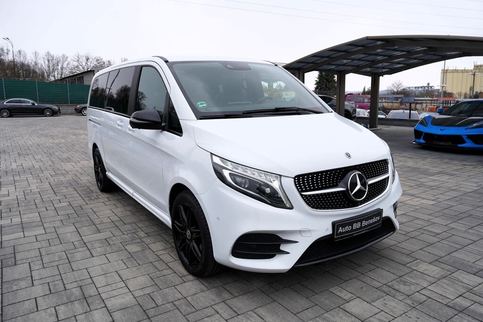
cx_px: 242
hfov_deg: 67.4
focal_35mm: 27
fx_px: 362
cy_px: 161
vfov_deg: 47.9
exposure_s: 1/125
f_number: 5.6
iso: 100
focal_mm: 27
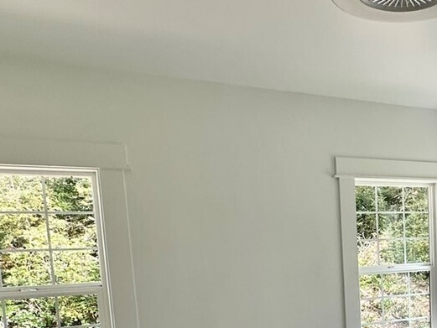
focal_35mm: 43
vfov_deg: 31.5
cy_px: 313
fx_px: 543
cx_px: 382
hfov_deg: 40.9
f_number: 2.2
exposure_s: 1/153
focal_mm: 2.22
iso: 40
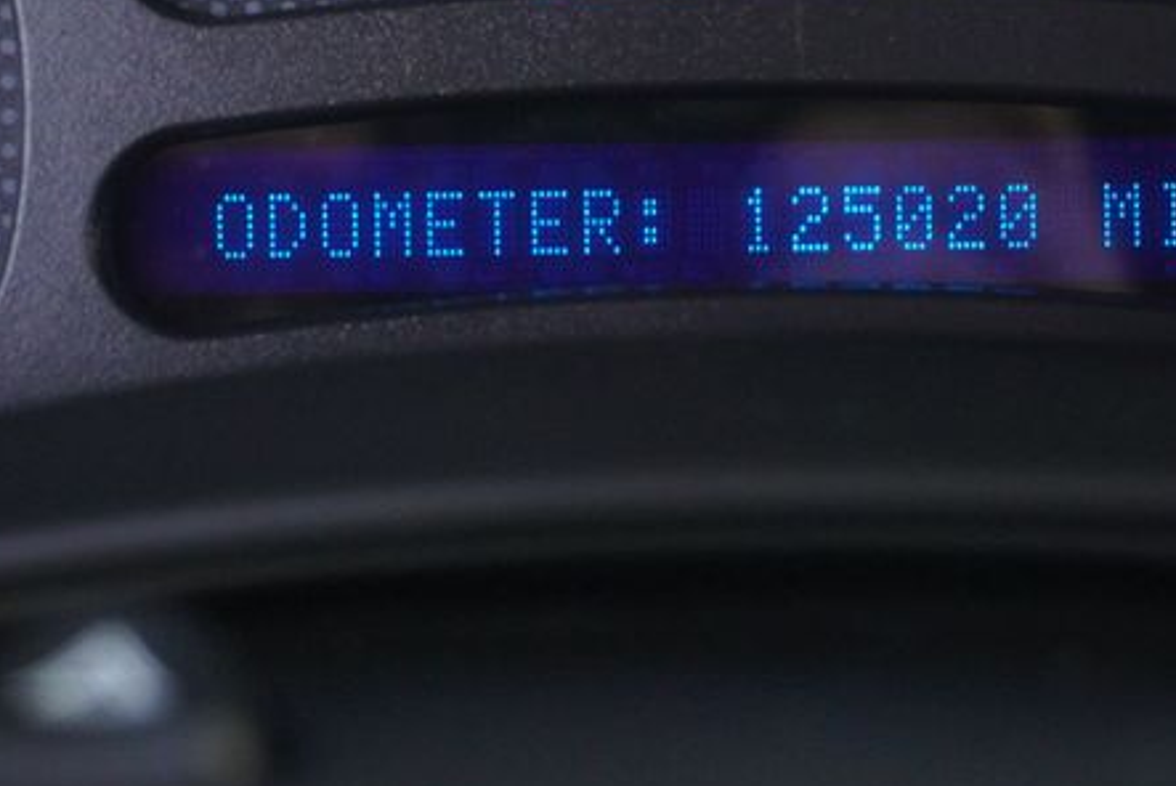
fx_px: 3399
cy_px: 244
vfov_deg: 13.2
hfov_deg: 19.6
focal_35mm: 104
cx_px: 656
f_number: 5.6
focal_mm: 48
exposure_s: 1/320
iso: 5000
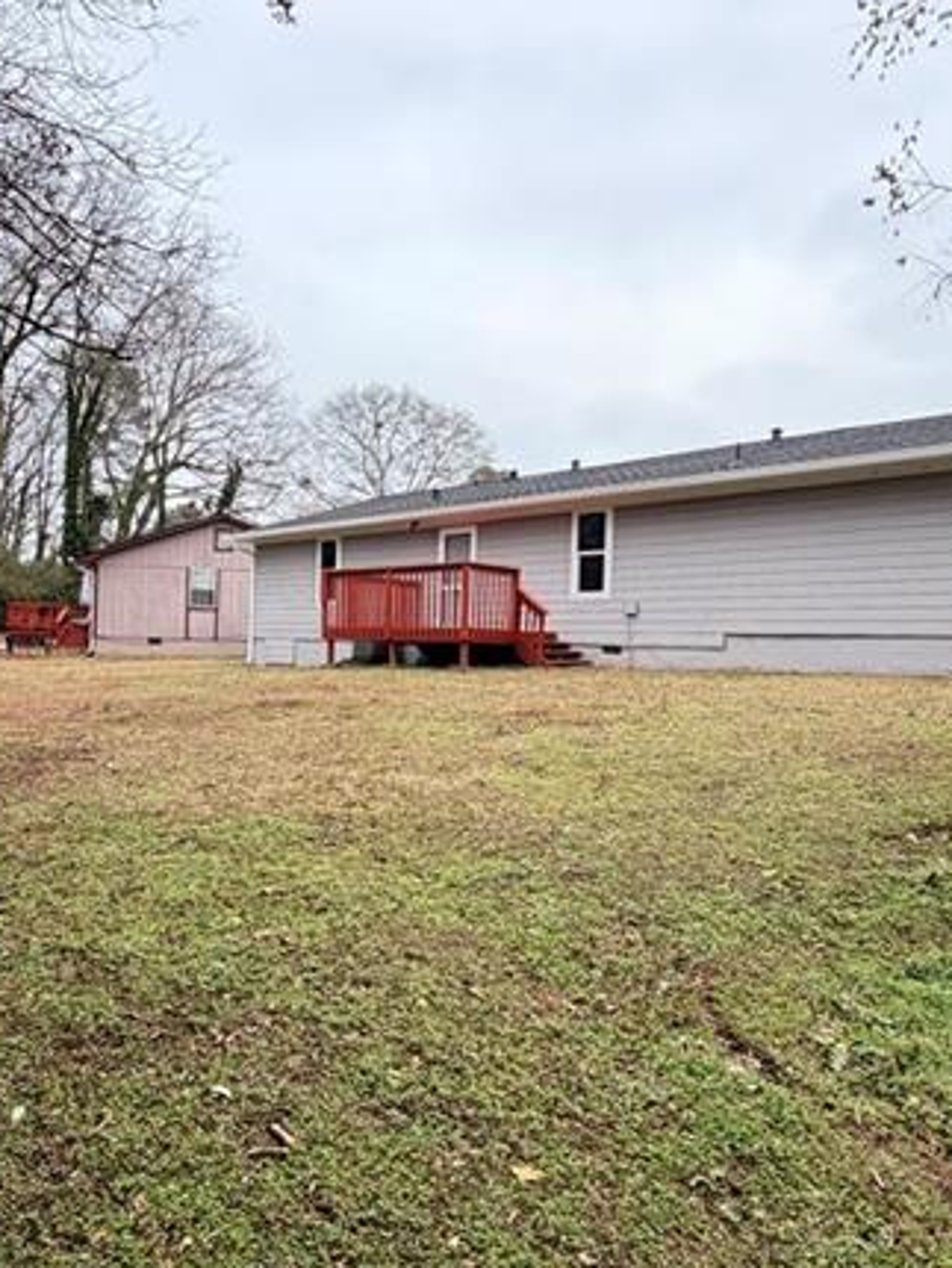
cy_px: 661
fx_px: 916
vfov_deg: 69.3
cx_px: 430
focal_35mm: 25
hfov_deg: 54.8
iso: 50
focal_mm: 2.22
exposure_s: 1/164
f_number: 2.2
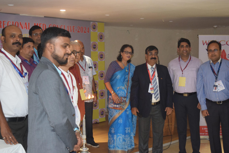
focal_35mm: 54
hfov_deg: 36.9
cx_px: 114
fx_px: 343
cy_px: 76
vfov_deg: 25.1
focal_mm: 36
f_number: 4.8
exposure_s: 1/30
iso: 1600
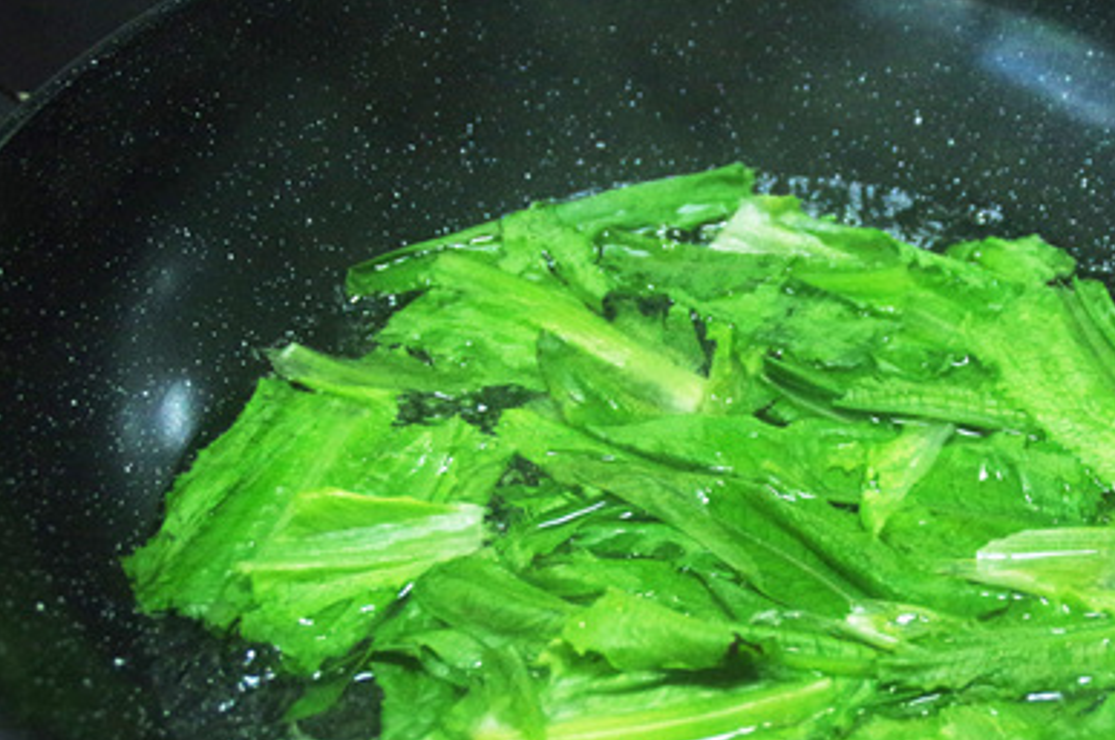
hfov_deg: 26.4
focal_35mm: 76
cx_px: 815
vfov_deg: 17.9
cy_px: 410
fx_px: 2351
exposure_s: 1/250
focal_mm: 33
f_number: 4
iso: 3200
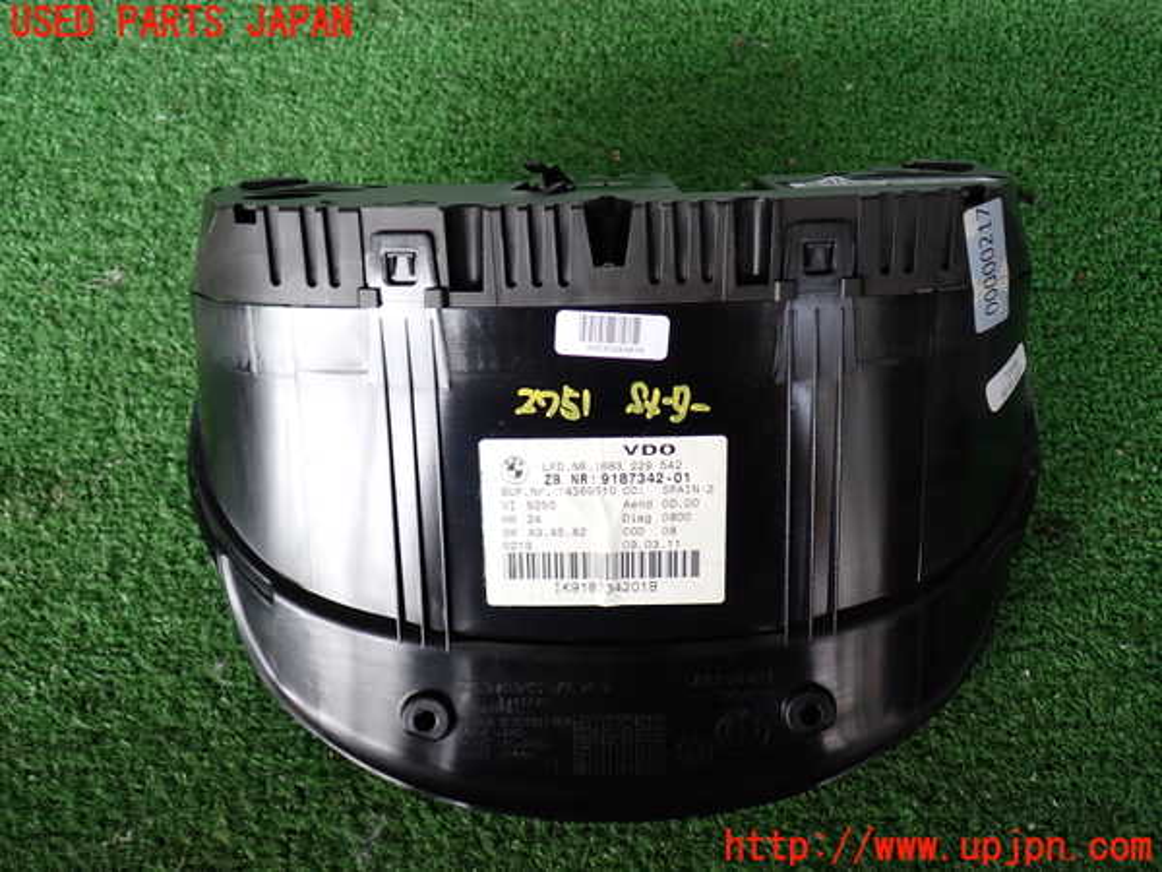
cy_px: 436
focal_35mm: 36
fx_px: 1208
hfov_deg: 51.4
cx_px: 581
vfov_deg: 39.7
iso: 125
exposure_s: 1/80
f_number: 2.5
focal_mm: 6.37
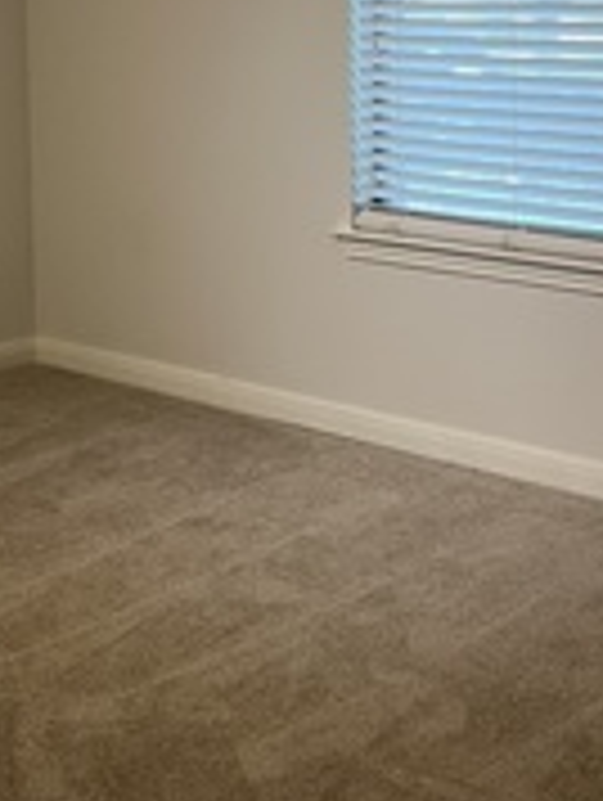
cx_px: -40
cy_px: 72
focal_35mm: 70
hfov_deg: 20.2
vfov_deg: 26.7
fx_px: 1622
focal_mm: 5.7
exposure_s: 1/120
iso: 125
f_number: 1.5
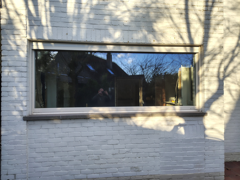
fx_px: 166
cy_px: 90
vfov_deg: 56.8
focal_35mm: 24
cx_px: 120
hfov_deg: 71.6
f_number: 1.8
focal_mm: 5.56
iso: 100
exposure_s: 1/350
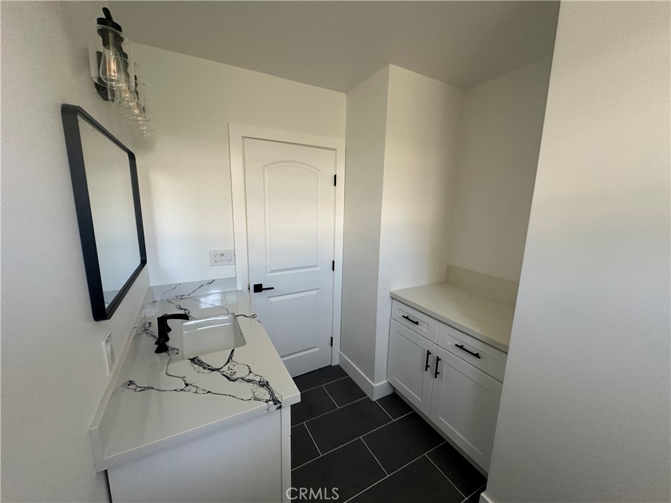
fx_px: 271
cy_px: 252
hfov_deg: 102.1
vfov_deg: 85.7
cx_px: 336
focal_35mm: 14
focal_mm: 2.22
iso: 250
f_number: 2.2
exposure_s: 1/99
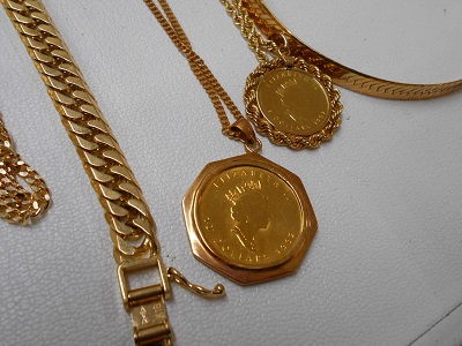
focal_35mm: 30
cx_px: 231
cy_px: 173
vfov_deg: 46.8
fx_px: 400
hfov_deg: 60.0
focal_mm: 5.3
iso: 400
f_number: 3.8
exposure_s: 1/125
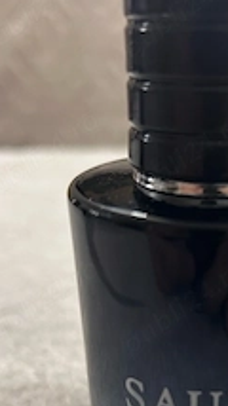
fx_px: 571
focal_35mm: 53
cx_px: 222
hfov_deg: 21.8
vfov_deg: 37.7
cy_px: 330
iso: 160
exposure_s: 1/50
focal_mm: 5.7
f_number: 1.5
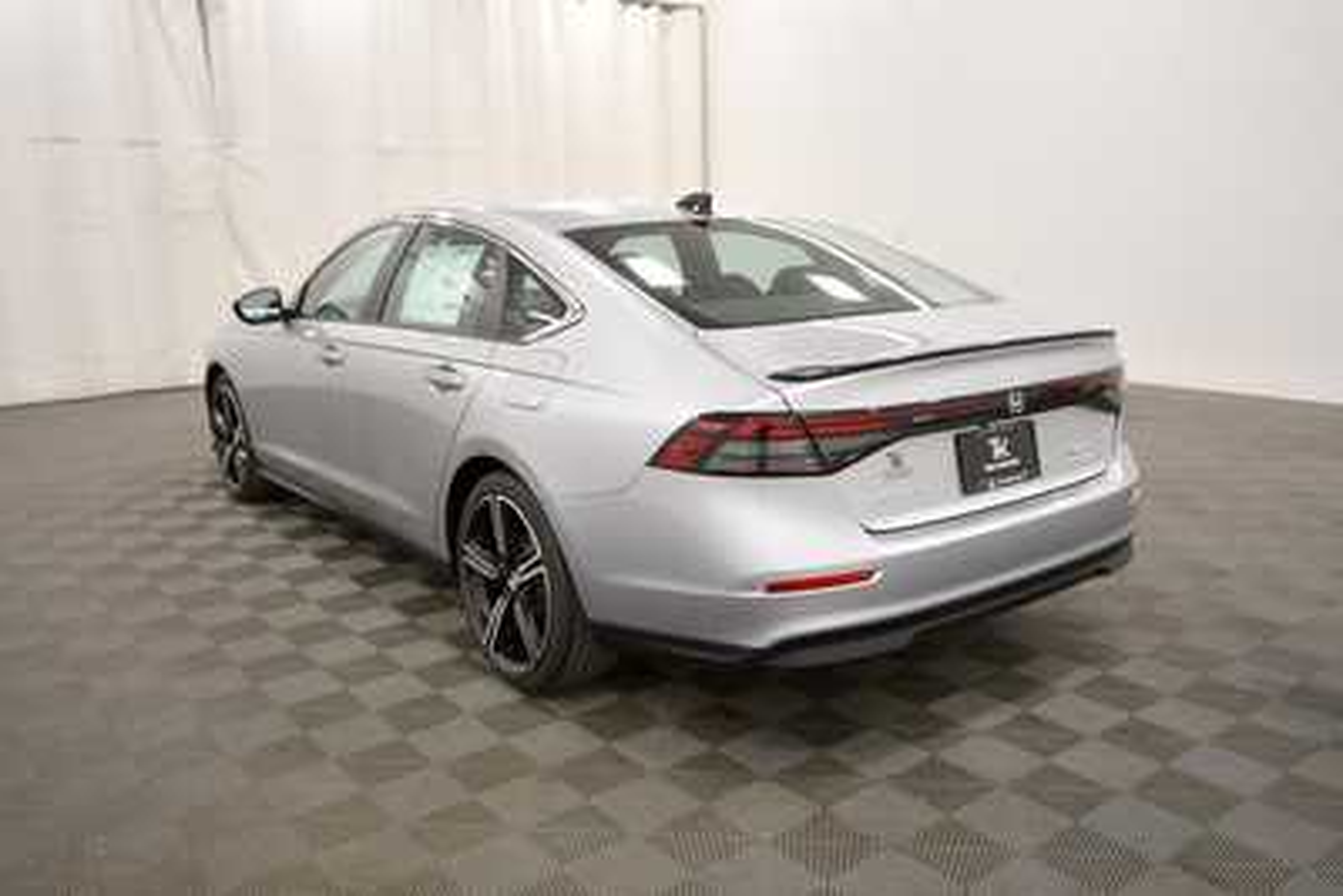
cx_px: 672
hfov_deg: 67.4
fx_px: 1008
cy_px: 448
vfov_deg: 48.0
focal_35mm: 27
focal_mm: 18
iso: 800
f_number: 5.3
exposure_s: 1/125
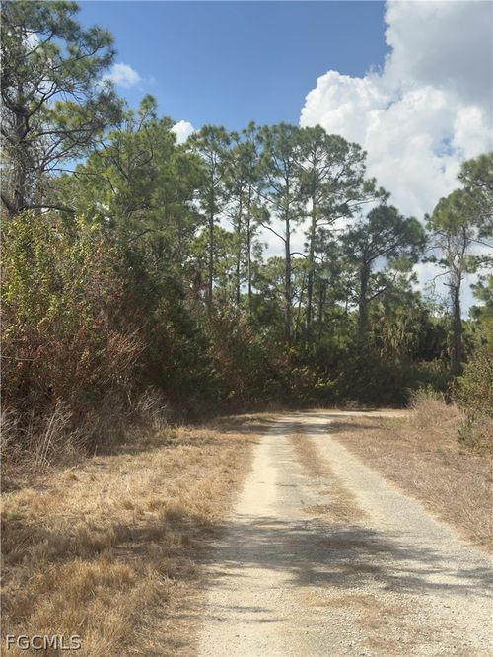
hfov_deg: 31.5
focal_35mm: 46
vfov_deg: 41.2
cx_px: 246
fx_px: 873
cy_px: 328
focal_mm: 6.76
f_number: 1.78
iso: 100
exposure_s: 1/6024
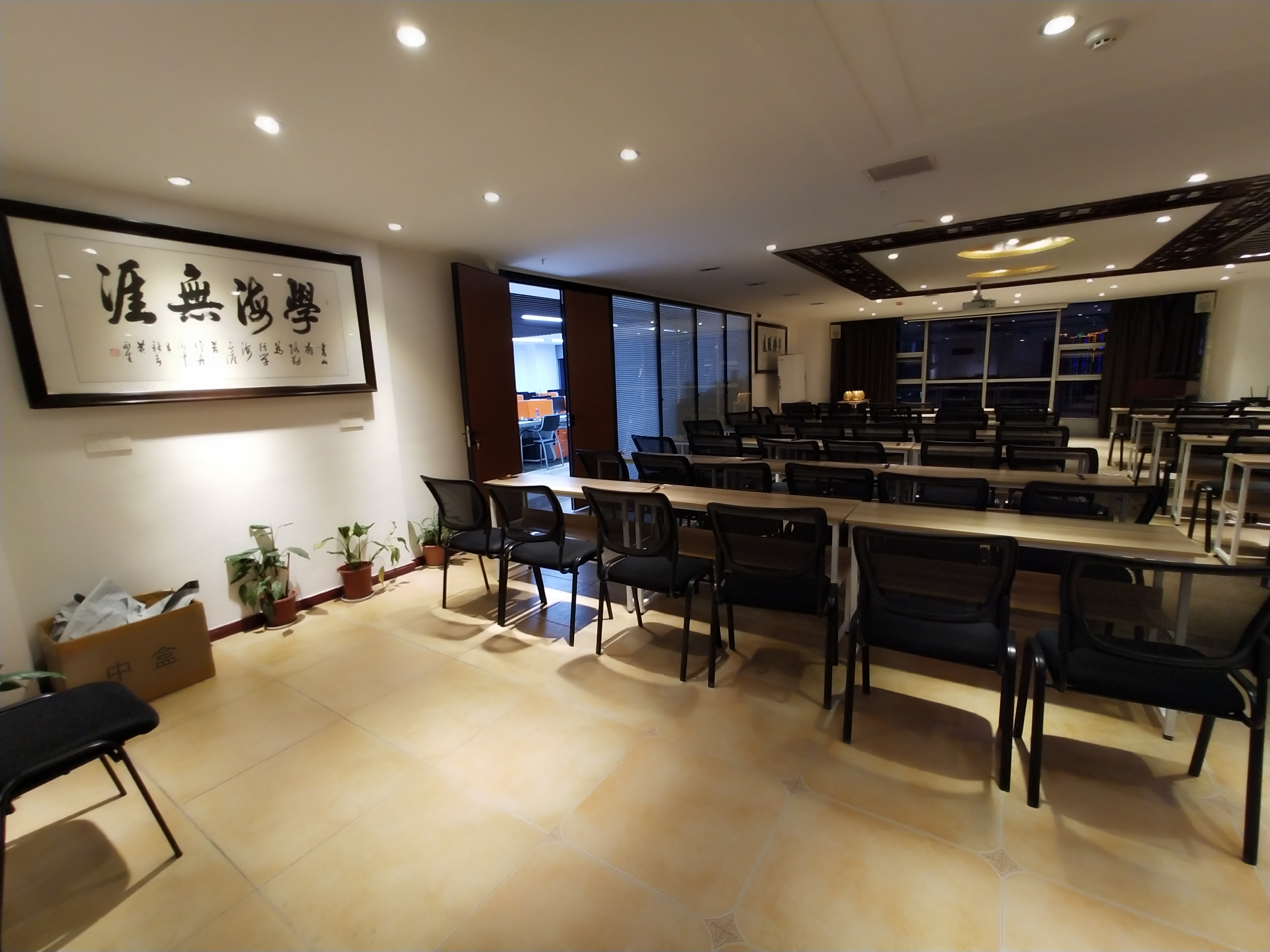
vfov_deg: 81.7
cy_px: 476
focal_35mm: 15
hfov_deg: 98.2
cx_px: 635
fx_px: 550
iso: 328
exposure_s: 1/33.3
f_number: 2.4
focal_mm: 2.04
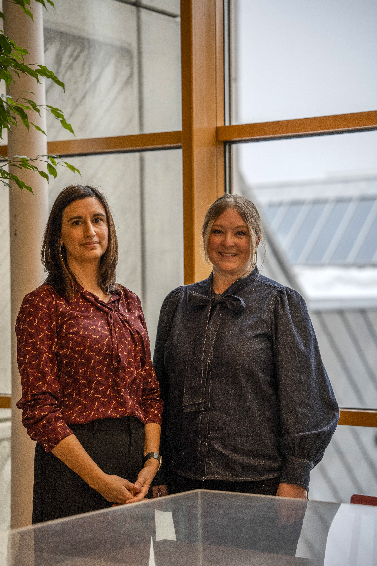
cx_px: 188
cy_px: 283
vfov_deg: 24.5
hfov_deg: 16.5
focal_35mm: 83
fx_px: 1304
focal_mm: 83
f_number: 2.8
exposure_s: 1/250
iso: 2000
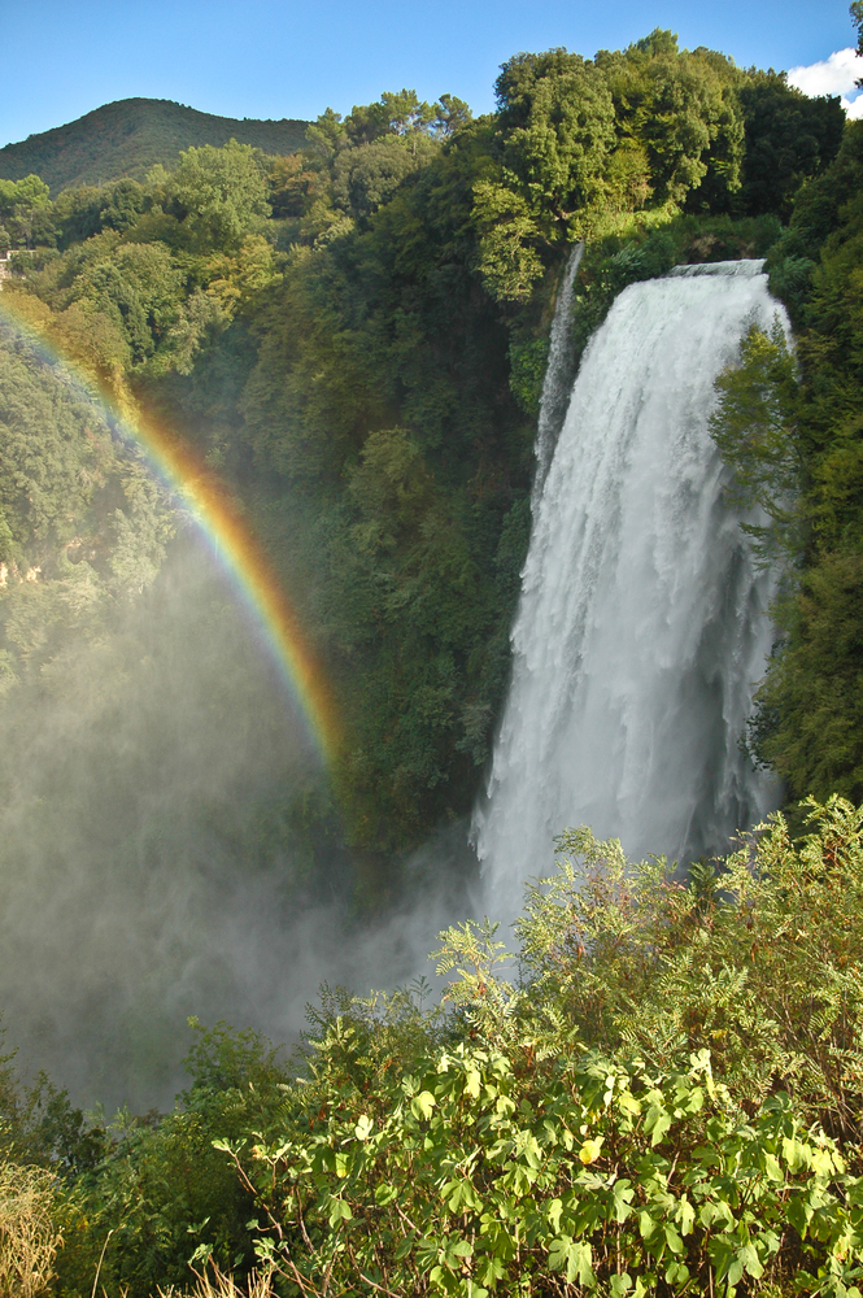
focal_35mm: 27
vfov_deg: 67.4
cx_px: 432
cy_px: 649
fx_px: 972
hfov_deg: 47.9
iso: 200
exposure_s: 1/500
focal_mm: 18
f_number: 4.5
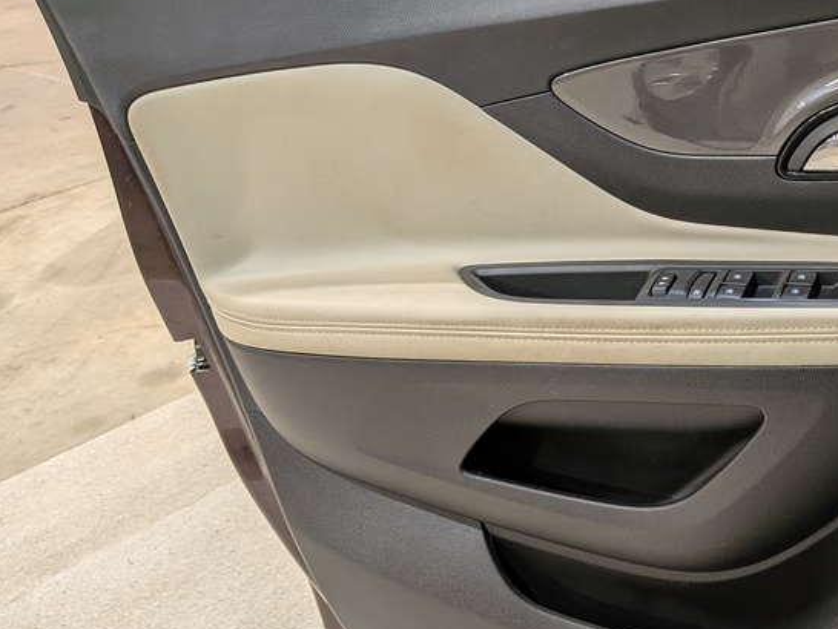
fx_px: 1090
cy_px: 368
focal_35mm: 45
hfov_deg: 39.0
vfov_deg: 32.1
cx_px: 758
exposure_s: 1/189
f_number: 1.7
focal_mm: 4.53
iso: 27
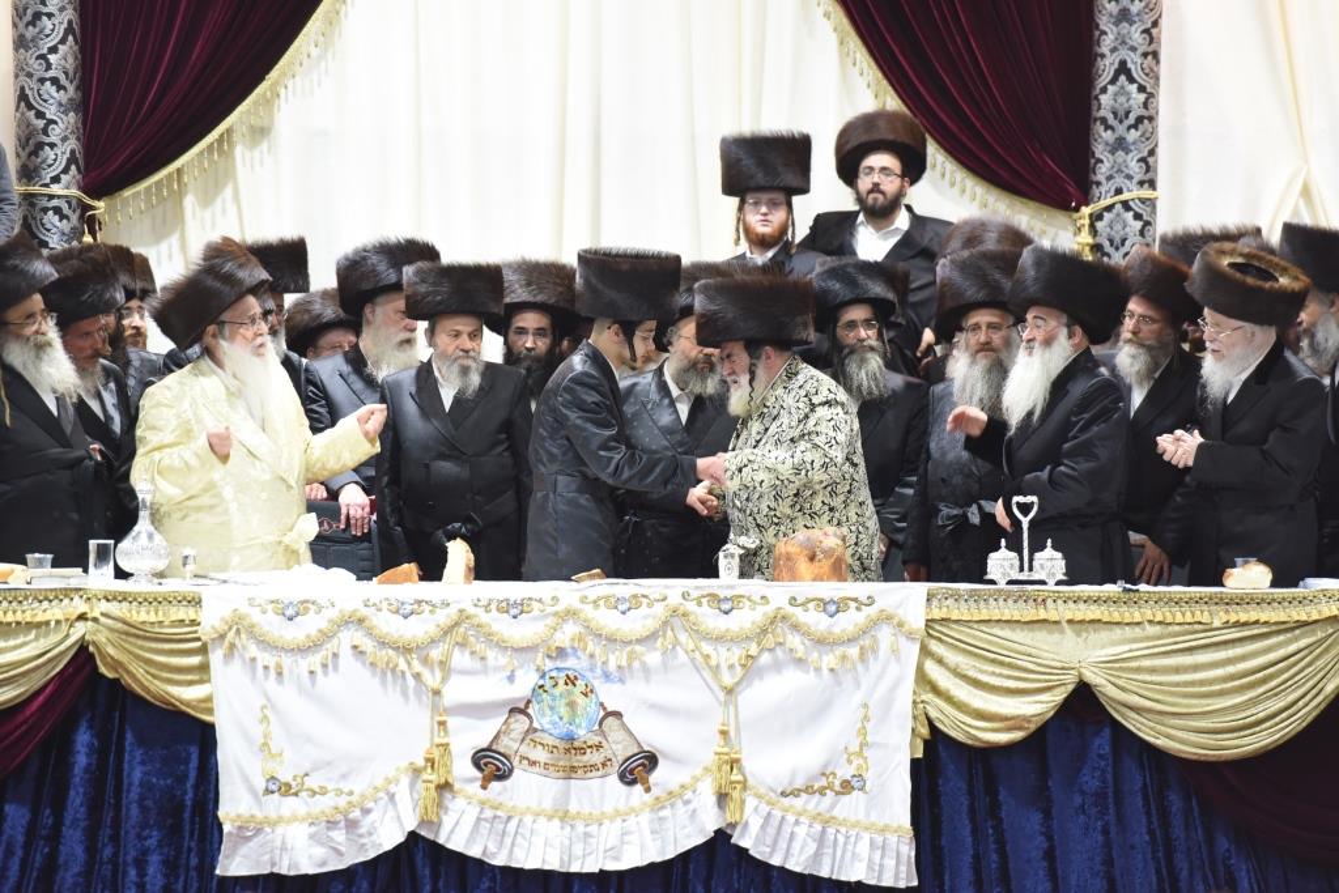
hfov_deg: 10.3
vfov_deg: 6.9
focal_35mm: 200
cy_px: 446
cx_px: 670
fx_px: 7439
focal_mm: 200
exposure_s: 1/100
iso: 2000
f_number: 3.5
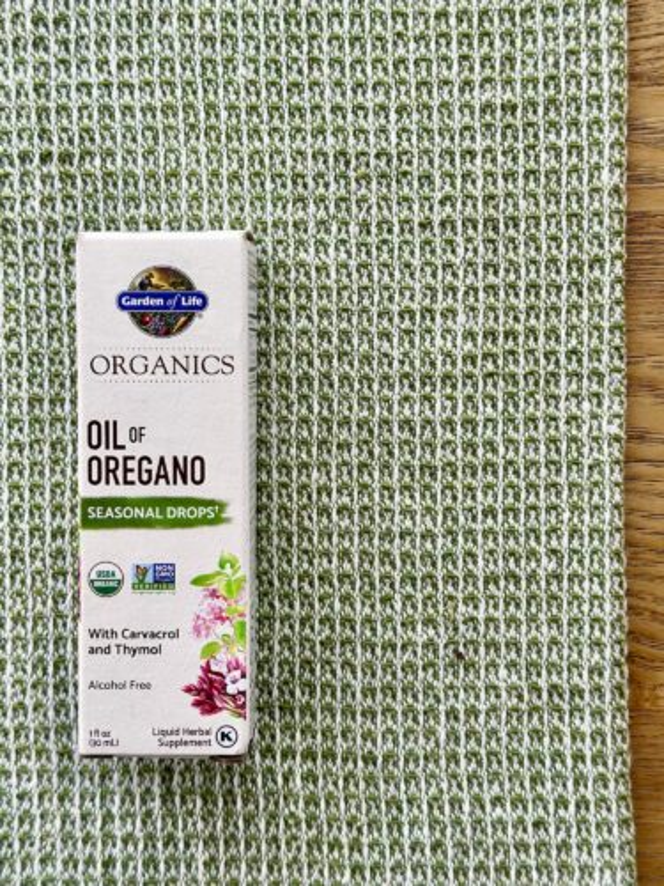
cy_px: 443
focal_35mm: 48
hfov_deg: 30.3
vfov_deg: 39.7
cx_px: 332
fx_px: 1228
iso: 80
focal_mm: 6.86
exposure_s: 1/121
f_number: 1.78
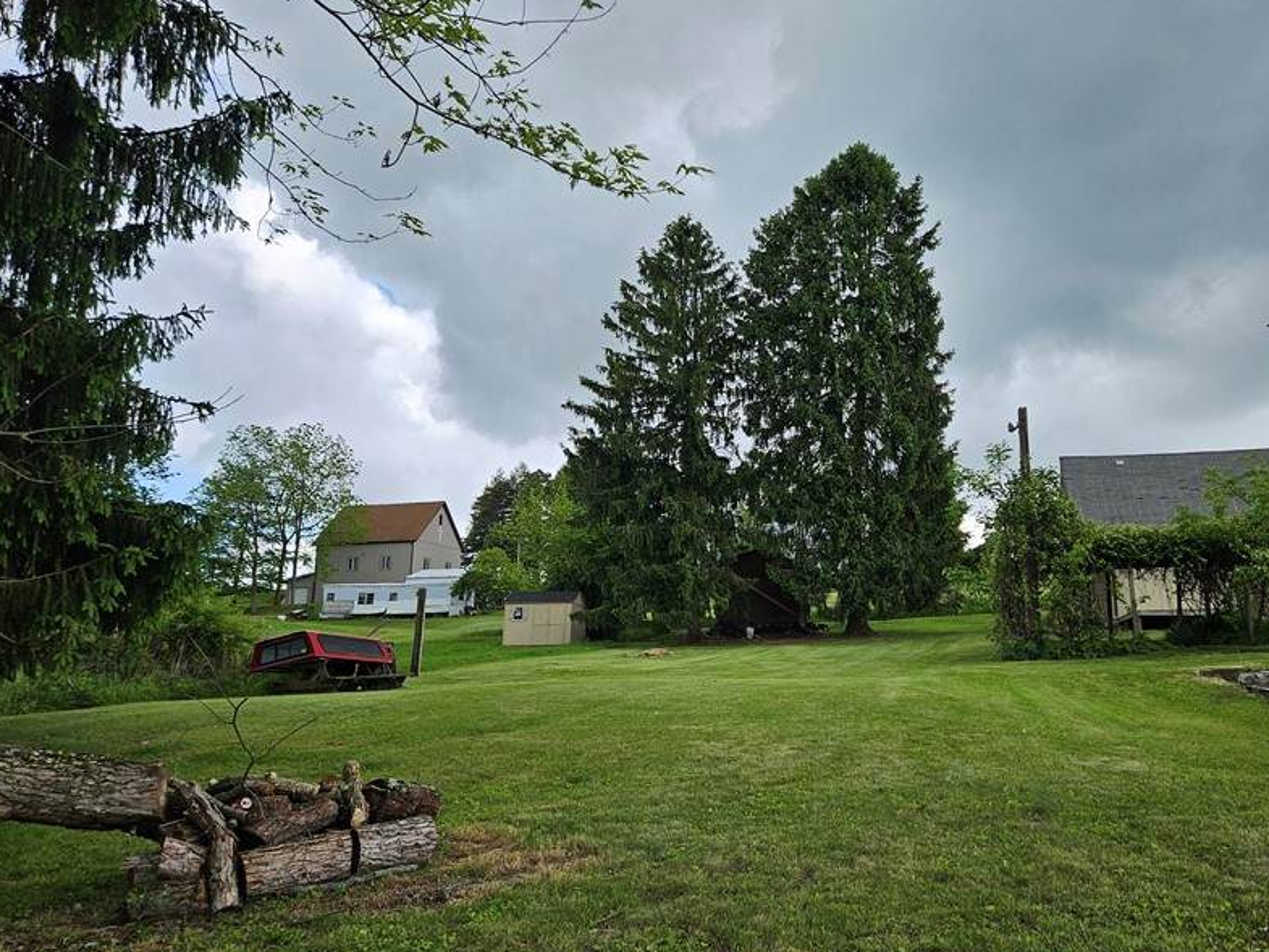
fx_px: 1100
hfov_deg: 59.4
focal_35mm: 30
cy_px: 430
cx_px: 768
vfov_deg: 46.7
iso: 25
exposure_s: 1/907
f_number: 1.8
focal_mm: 5.4
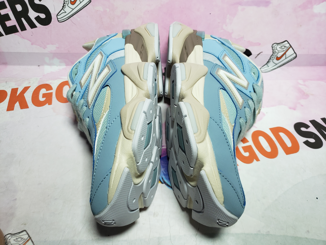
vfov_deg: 53.1
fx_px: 245
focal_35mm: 26
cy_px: 122
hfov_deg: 67.3
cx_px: 163
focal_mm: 4.3
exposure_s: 1/525
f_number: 1.5
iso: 50
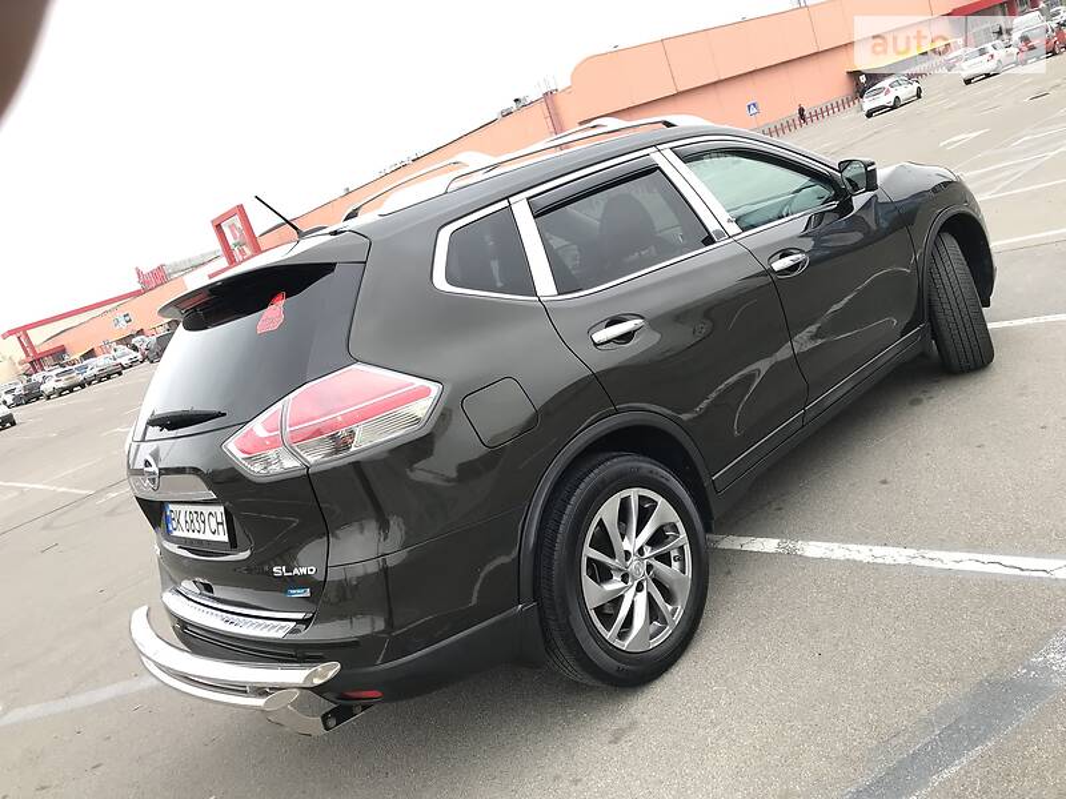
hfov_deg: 63.4
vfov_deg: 49.7
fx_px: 862
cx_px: 533
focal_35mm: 28
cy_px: 400
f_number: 1.8
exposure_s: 1/297
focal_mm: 4
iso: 20
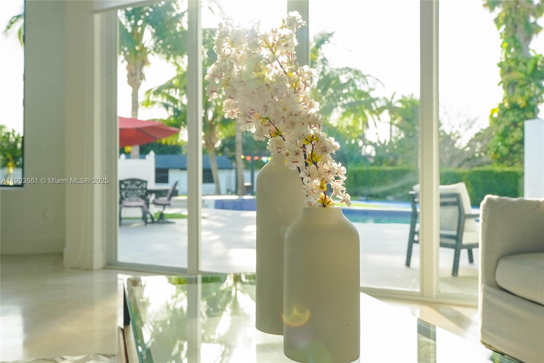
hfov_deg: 53.1
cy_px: 182
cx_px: 272
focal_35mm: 36
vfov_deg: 36.9
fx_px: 544
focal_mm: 24
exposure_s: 1/400
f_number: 5
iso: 640
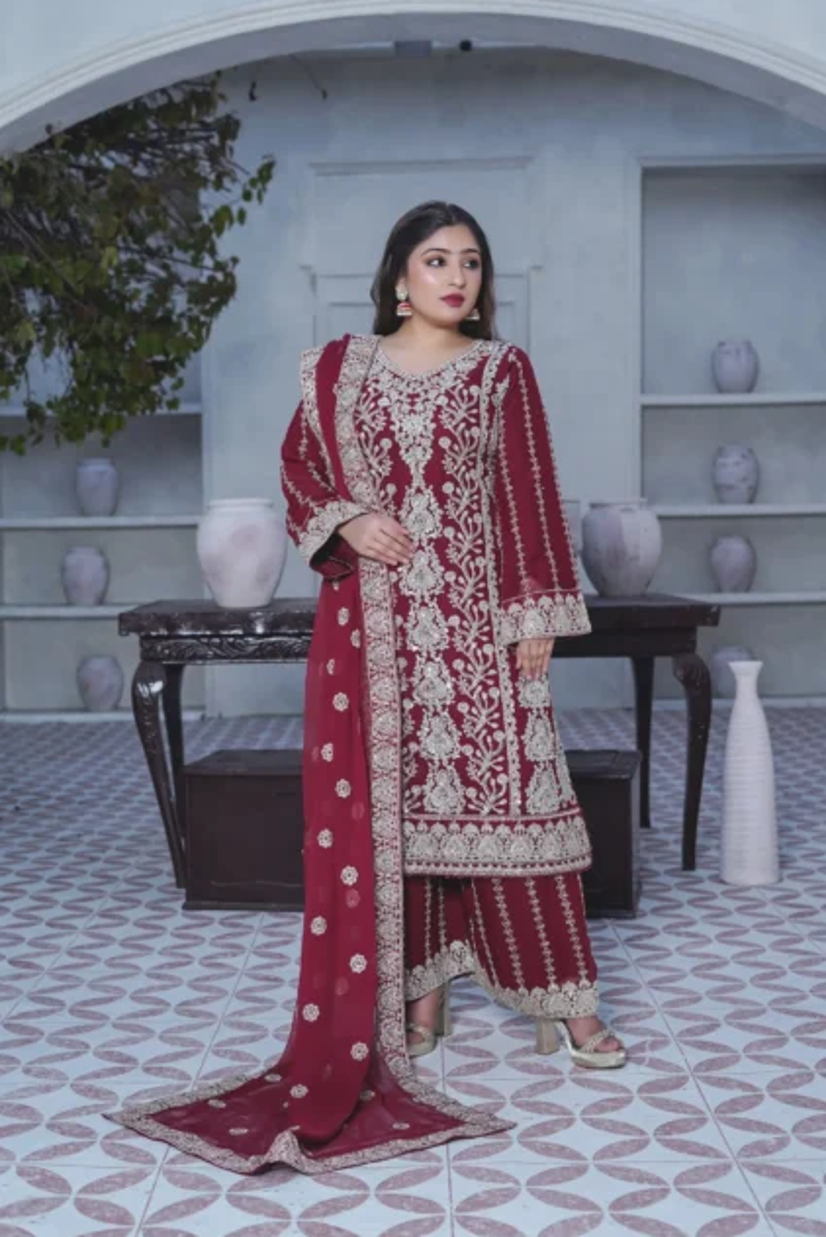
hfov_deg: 26.5
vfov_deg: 38.9
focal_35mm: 51
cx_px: 419
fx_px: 1753
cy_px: 618
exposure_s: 1/125
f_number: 4
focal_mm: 50
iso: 160
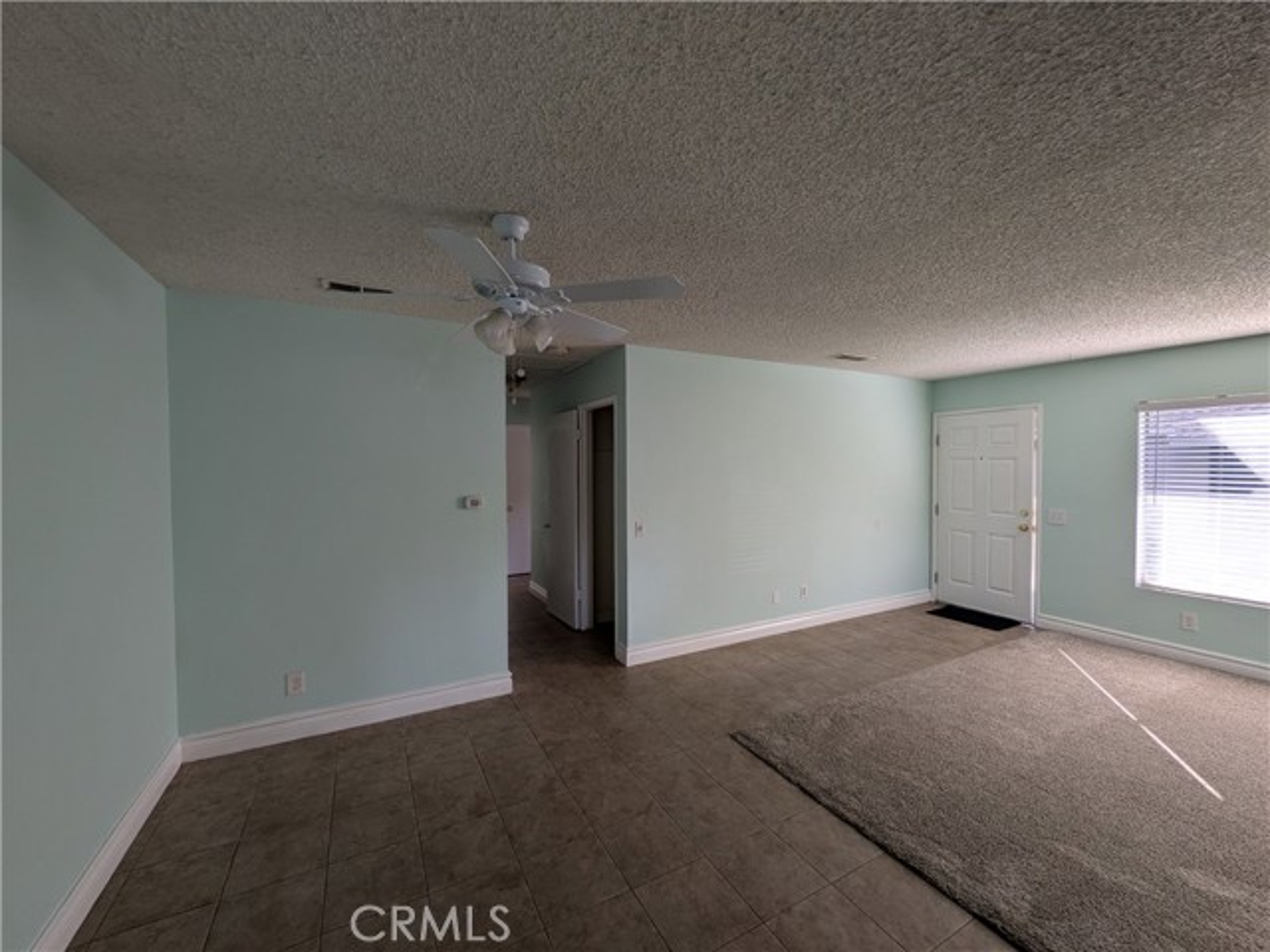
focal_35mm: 14
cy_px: 476
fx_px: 514
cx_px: 635
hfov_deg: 102.1
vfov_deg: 85.7
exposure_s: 1/120
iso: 54
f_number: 2.2
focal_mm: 1.83
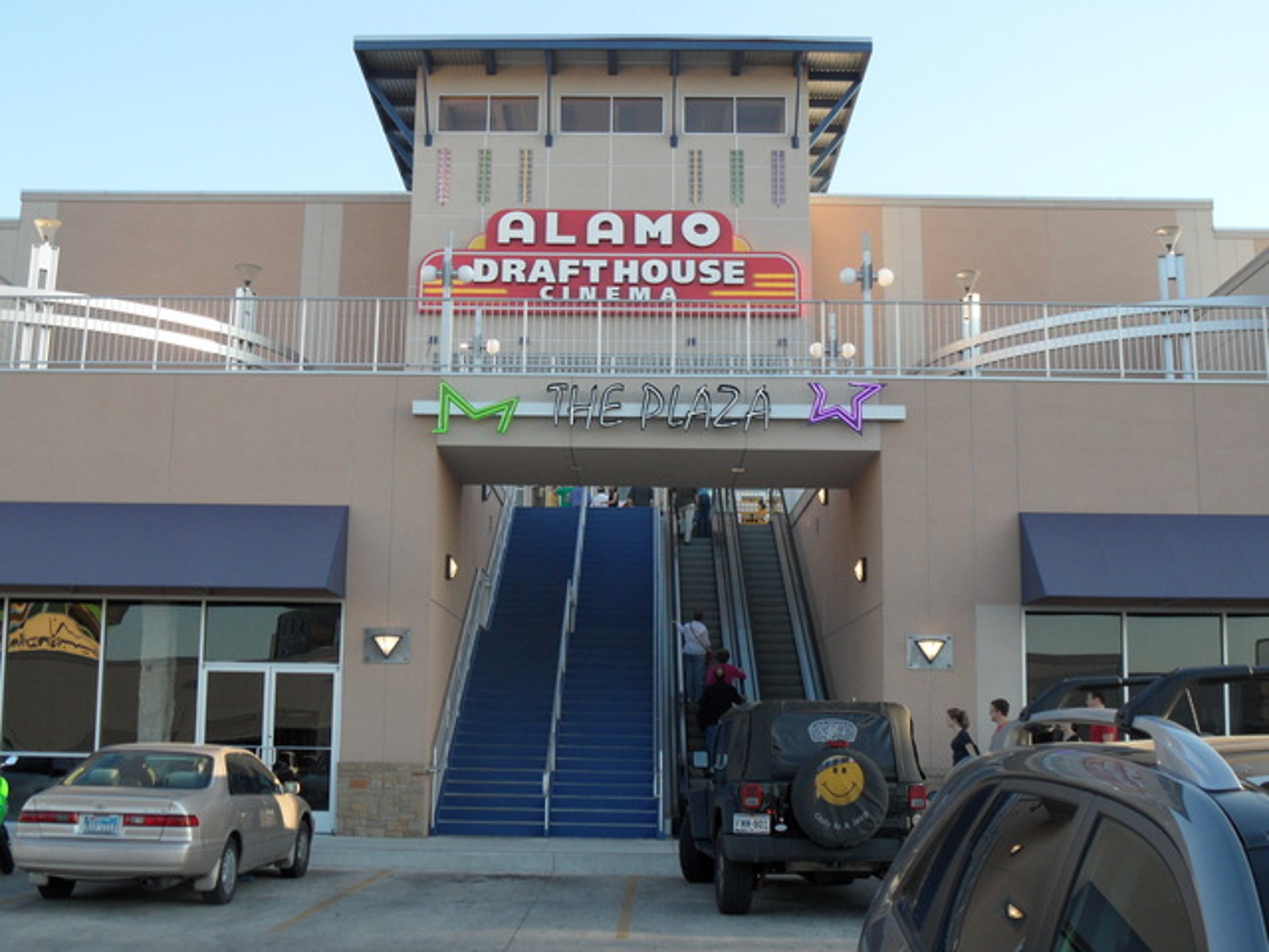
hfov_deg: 46.8
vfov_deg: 36.0
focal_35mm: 40
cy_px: 476
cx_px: 634
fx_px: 1466
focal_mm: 6.5
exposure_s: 1/180
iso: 80
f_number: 3.6
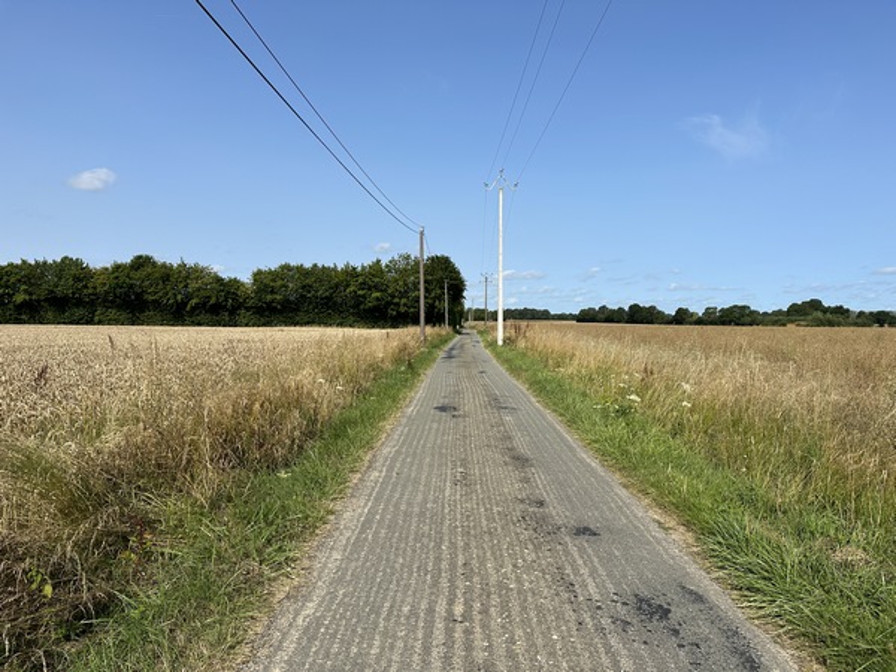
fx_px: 621
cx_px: 448
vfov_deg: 56.8
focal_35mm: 24
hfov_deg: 71.6
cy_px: 336
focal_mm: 6.86
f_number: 1.78
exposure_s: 1/6211
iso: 80
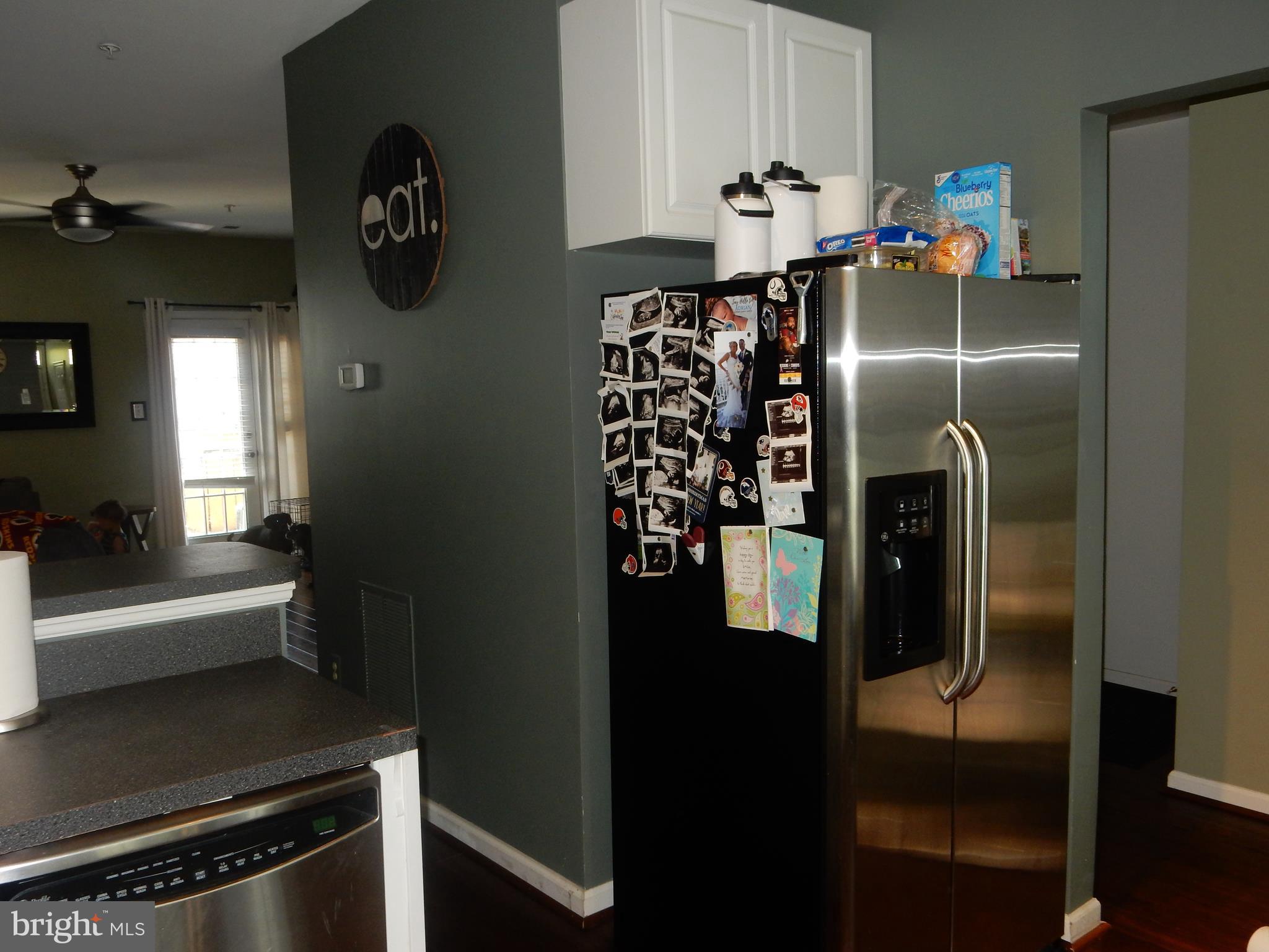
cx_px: 634
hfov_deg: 60.0
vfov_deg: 46.8
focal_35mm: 30
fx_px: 1100
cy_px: 476
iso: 200
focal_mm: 5.4
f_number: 4
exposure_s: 1/30
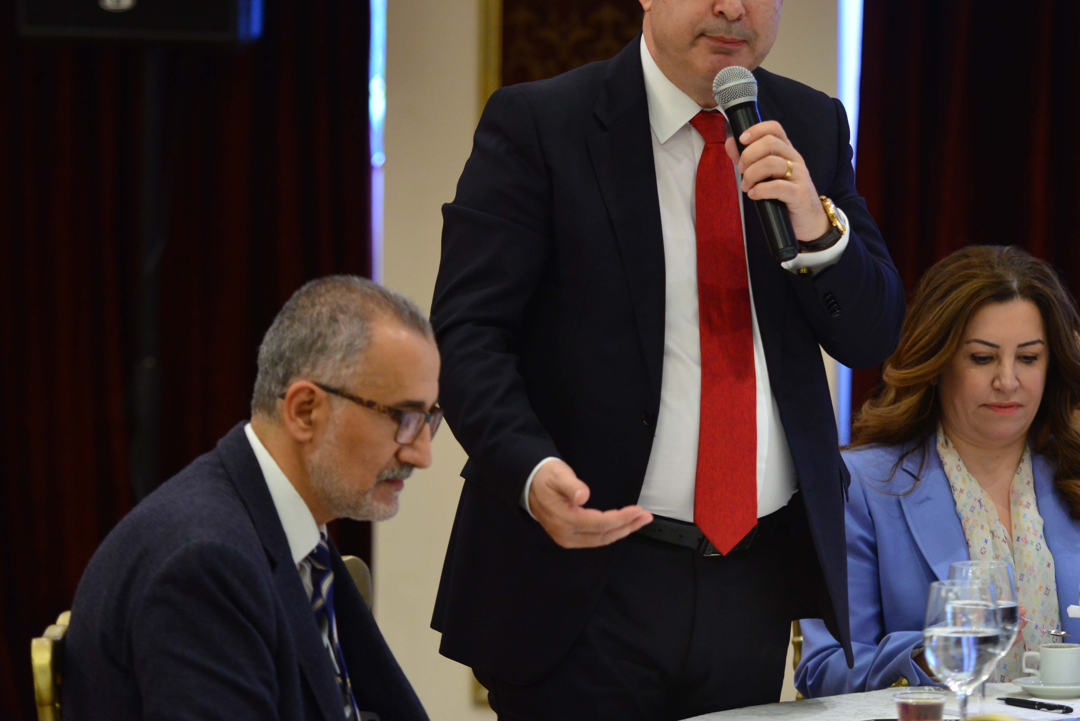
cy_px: 225
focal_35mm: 181
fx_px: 5431
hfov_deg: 11.4
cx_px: 660
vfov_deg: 7.6
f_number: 2.8
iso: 1600
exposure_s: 1/100
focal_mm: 122
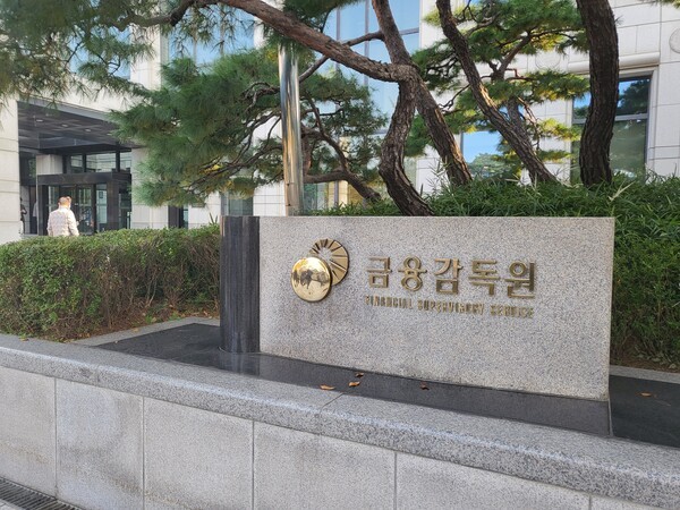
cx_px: 340
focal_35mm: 26
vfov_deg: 53.1
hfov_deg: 67.3
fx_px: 511
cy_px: 255
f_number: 1.8
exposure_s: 1/203
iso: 50
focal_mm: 4.25
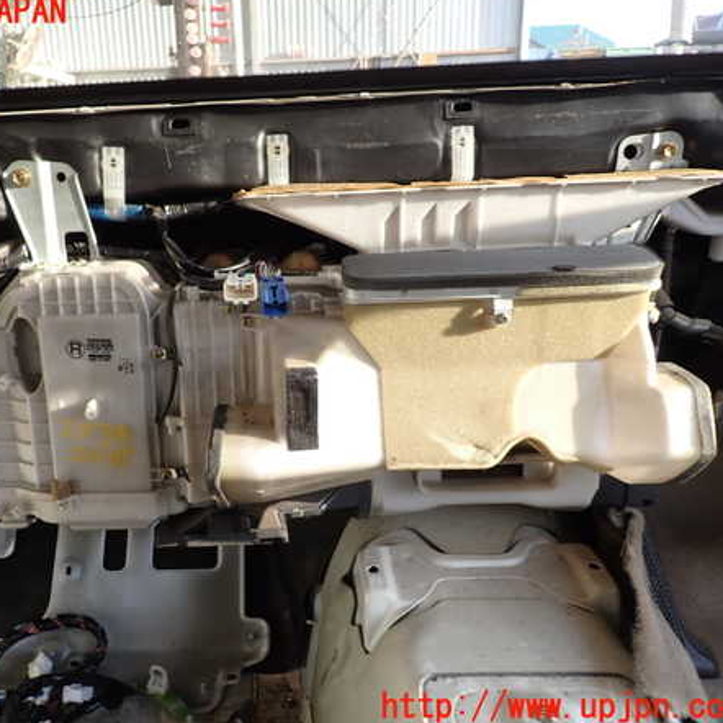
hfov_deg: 53.3
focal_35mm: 30
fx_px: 709
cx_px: 260
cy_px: 360
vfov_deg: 54.0
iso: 100
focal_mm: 4.5
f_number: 2.8
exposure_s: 1/160
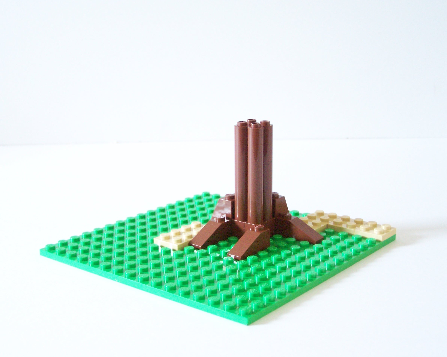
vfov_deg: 25.8
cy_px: 179
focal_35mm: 59
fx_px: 780
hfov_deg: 32.0
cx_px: 226
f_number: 3.1
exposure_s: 1/15
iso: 400
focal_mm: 9.3
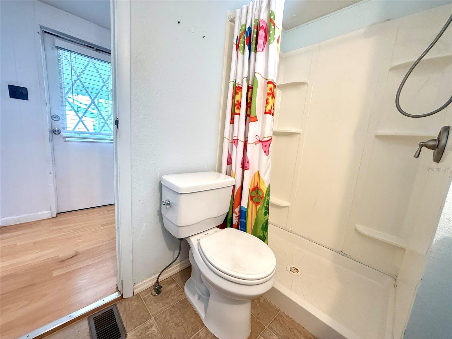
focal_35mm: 14
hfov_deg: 102.1
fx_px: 183
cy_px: 170
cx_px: 226
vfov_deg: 85.7
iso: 200
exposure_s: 1/60
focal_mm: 2.22
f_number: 2.2
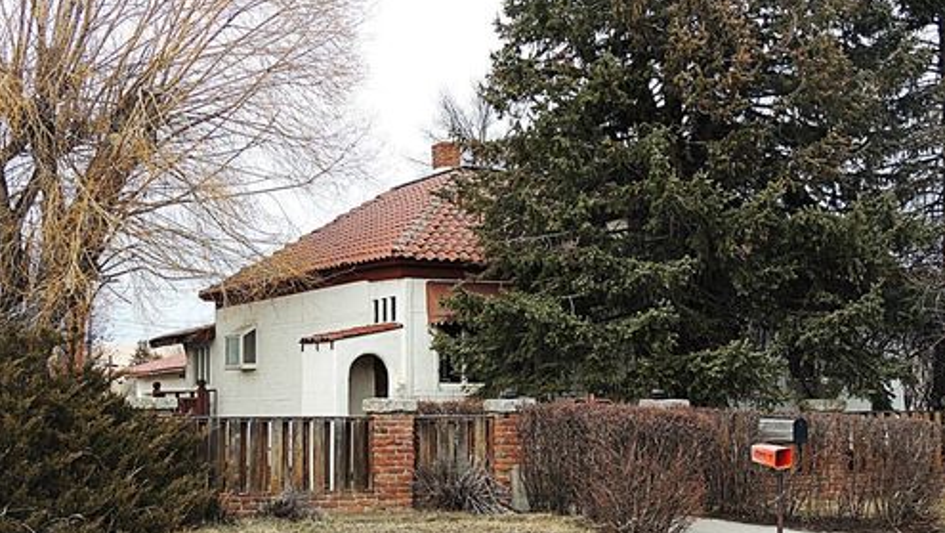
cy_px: 314
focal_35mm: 55
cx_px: 473
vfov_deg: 21.8
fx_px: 1379
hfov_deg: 37.8
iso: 100
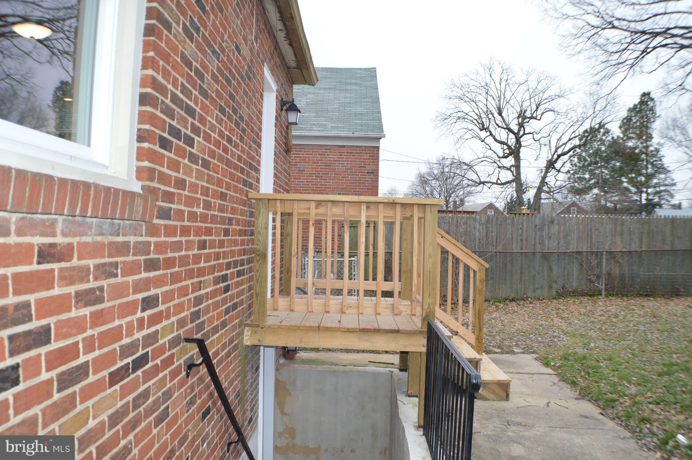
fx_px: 749
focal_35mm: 39
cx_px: 346
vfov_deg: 34.1
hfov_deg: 49.6
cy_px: 230
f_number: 4.2
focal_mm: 26
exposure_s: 1/125
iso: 280
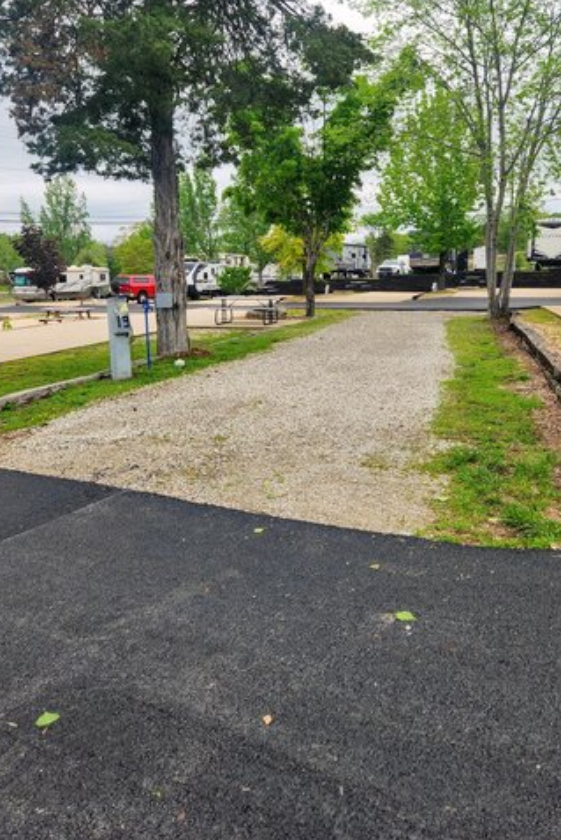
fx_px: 747
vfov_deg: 58.6
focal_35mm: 32
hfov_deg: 41.1
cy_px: 380
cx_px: 313
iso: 20
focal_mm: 5.4
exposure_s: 1/1081
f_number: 1.8
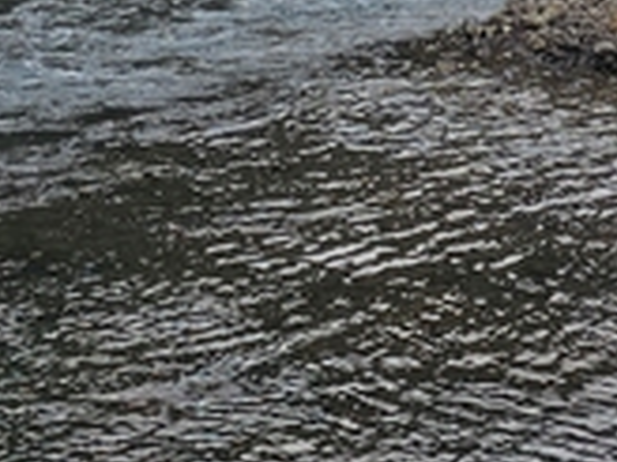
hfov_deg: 14.0
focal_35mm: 140
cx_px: 489
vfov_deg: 9.4
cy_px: -646
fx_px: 2495
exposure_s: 1/294
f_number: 1.7
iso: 10
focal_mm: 6.3
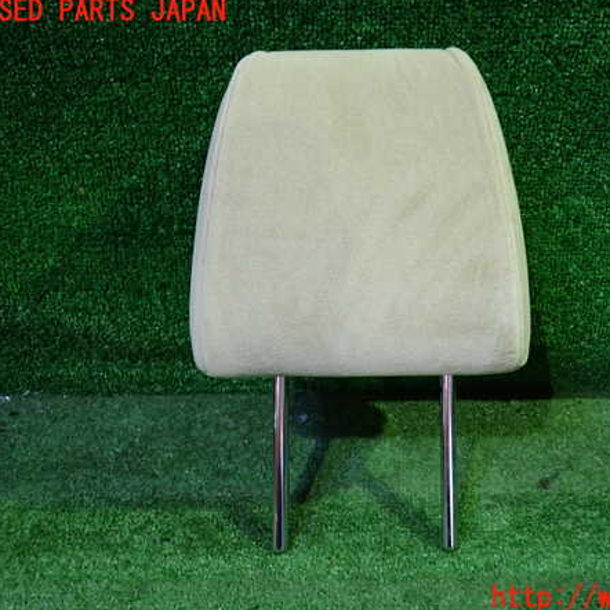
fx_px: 598
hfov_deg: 53.3
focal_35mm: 30
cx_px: 389
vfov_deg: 54.0
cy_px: 305
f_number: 2
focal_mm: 4.5
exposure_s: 1/30
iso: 250
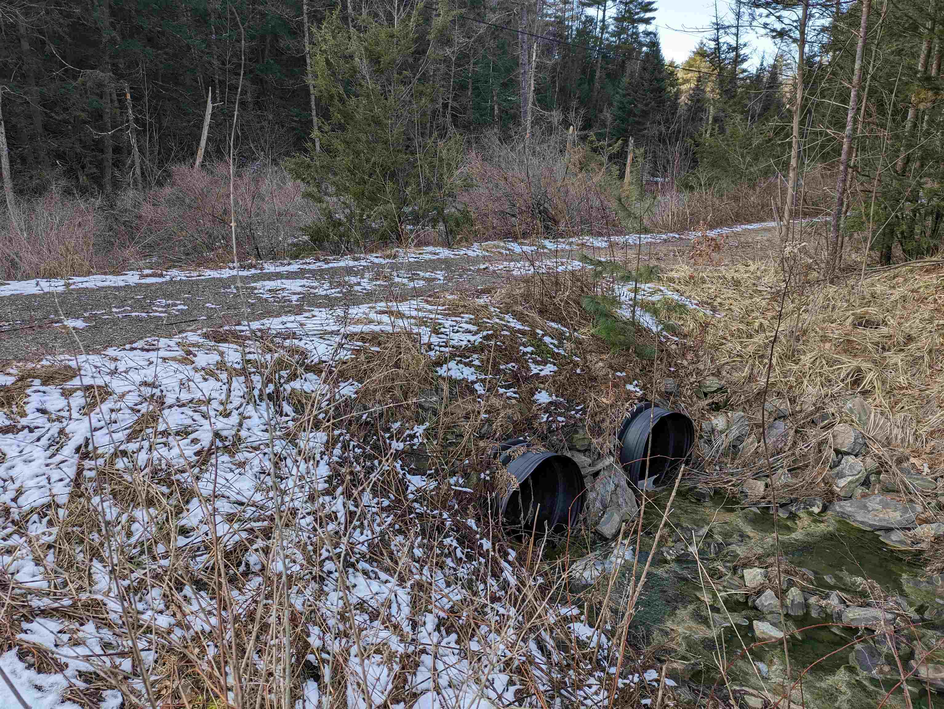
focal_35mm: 25
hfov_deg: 69.4
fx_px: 682
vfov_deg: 54.9
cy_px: 354
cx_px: 472
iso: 39
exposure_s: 1/269
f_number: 1.89
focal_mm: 5.43
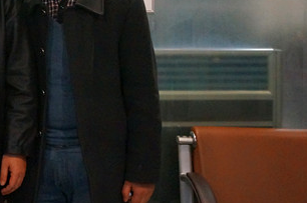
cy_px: -38
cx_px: -82
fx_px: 701
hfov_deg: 22.4
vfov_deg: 15.9
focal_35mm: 82
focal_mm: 21
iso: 3200
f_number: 4
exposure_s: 1/50
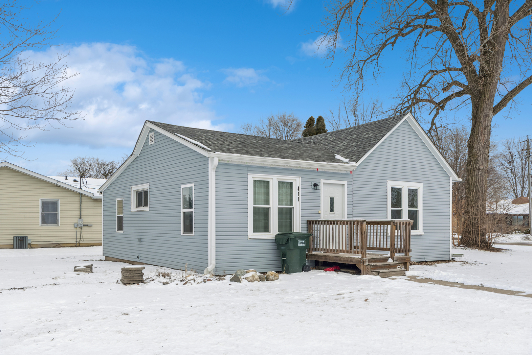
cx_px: 266
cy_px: 178
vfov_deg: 43.6
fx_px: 443
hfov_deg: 61.9
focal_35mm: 30
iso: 250
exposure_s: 1/320
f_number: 10
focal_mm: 20
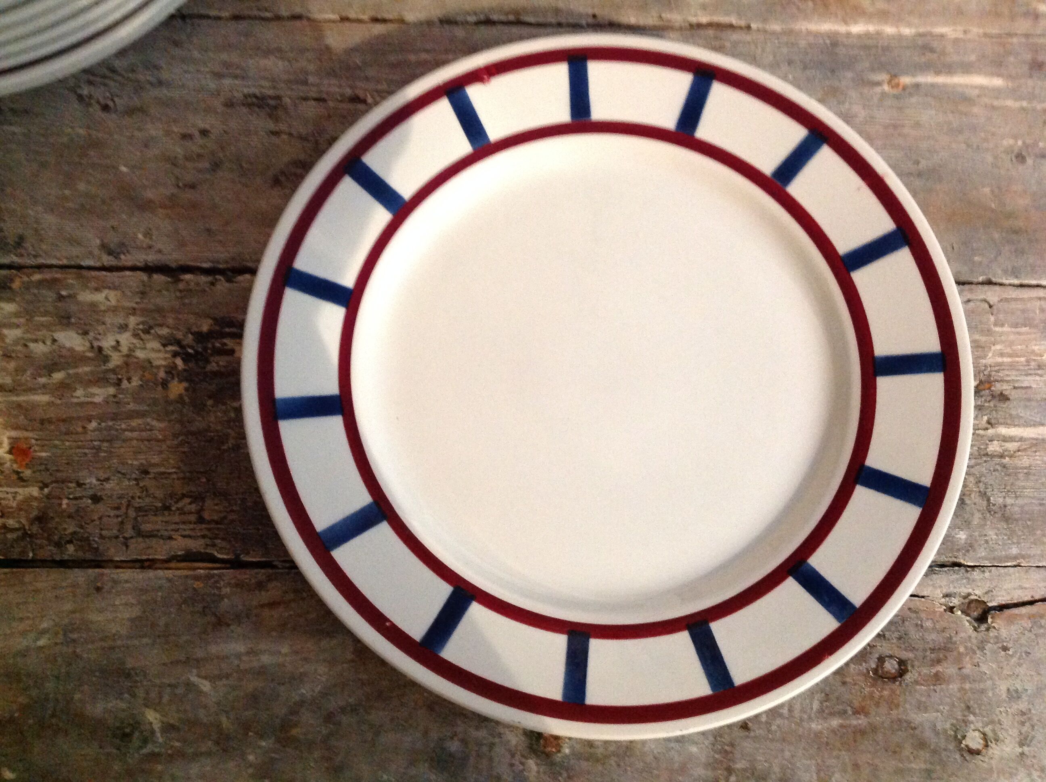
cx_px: 523
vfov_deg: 40.6
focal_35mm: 35
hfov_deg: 52.7
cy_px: 391
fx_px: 1056
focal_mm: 4.28
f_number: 2.4
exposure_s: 1/15
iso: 500
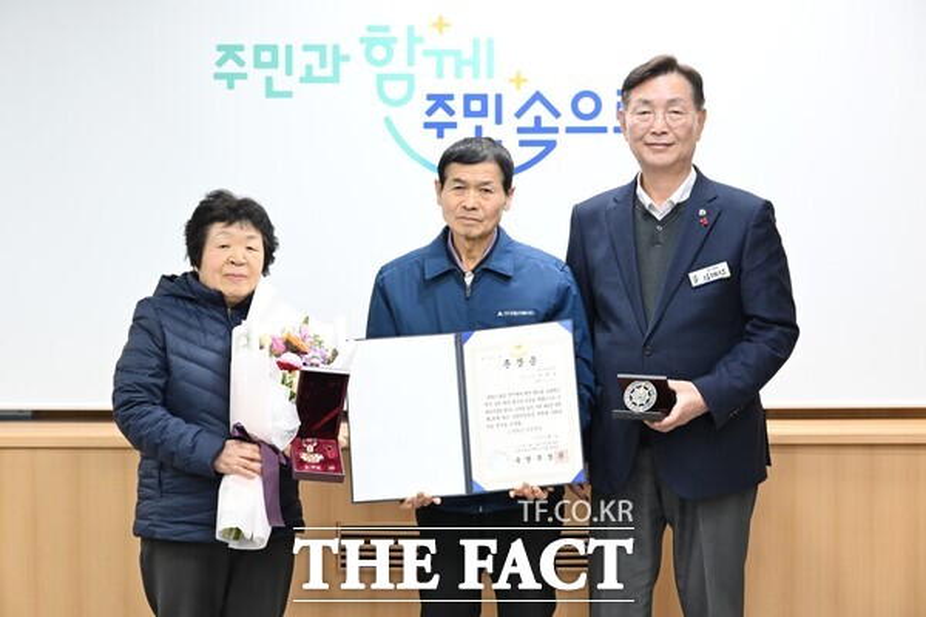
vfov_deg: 20.9
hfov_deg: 31.0
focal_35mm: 65
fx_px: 1672
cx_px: 463
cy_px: 308
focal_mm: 65
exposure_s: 1/100
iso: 2500
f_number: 6
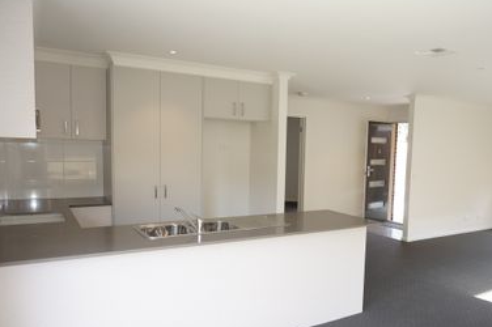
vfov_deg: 43.4
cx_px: 302
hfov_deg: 61.3
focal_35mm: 30
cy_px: 190
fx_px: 410
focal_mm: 16
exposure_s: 1/60
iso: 200
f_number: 4
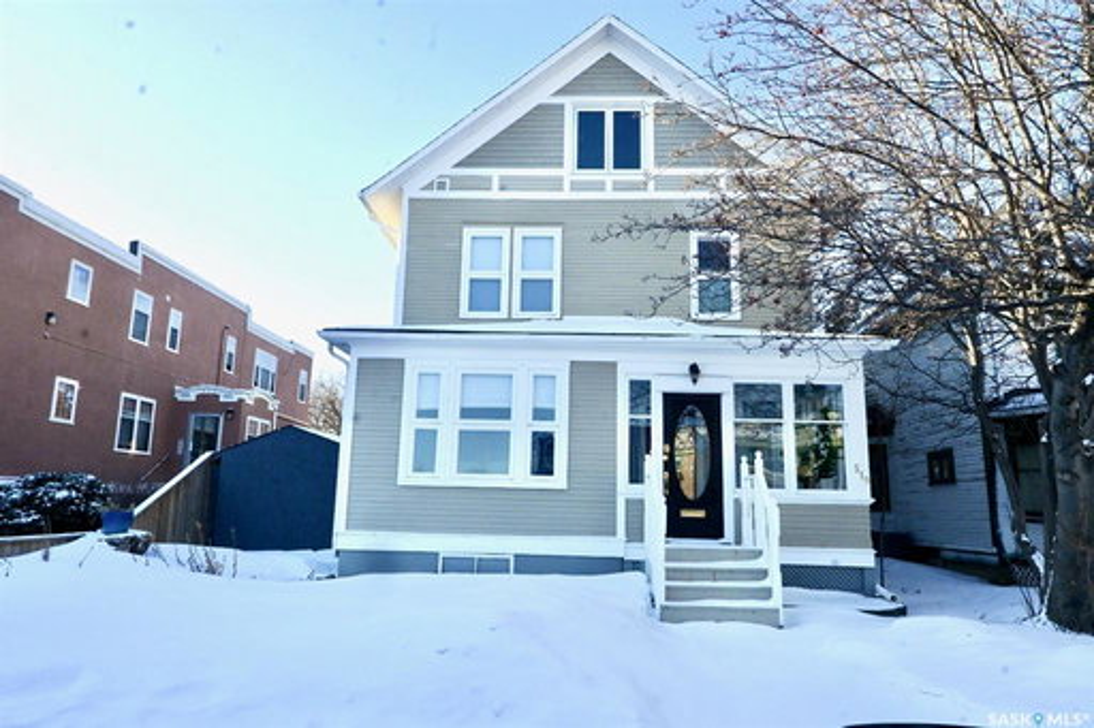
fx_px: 729
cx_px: 547
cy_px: 364
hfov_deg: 73.8
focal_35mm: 24
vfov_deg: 53.1
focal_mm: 16
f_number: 16
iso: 1250
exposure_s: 1/500
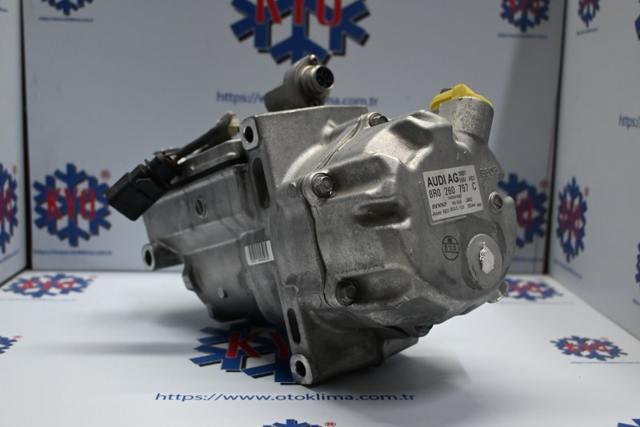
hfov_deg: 48.7
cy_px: 214
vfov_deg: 33.6
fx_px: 706
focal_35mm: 40
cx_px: 320
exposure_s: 1/125
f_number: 4.5
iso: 1000
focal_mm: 26.5
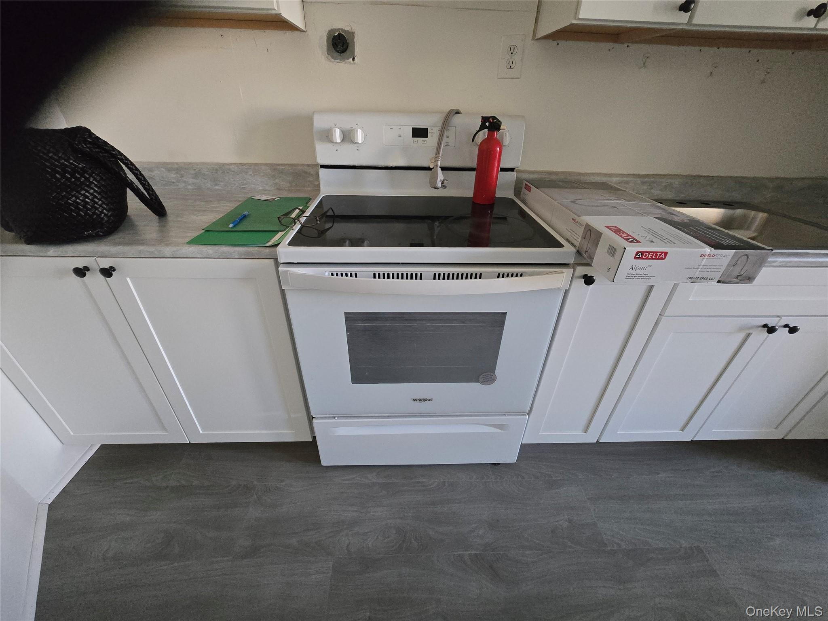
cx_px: 414
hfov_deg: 106.2
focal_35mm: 13
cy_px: 310
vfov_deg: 89.9
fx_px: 311
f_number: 2.2
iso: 1250
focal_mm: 2.2
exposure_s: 1/60
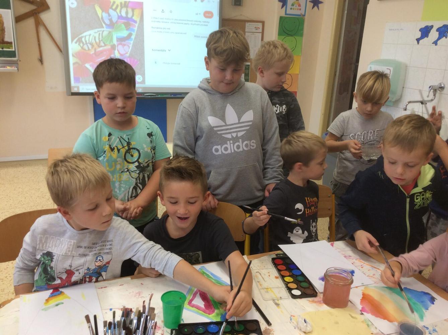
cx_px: 224
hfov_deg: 56.9
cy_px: 168
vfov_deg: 44.0
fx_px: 413
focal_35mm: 32
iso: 40
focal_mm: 3.3
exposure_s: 1/50
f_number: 2.4
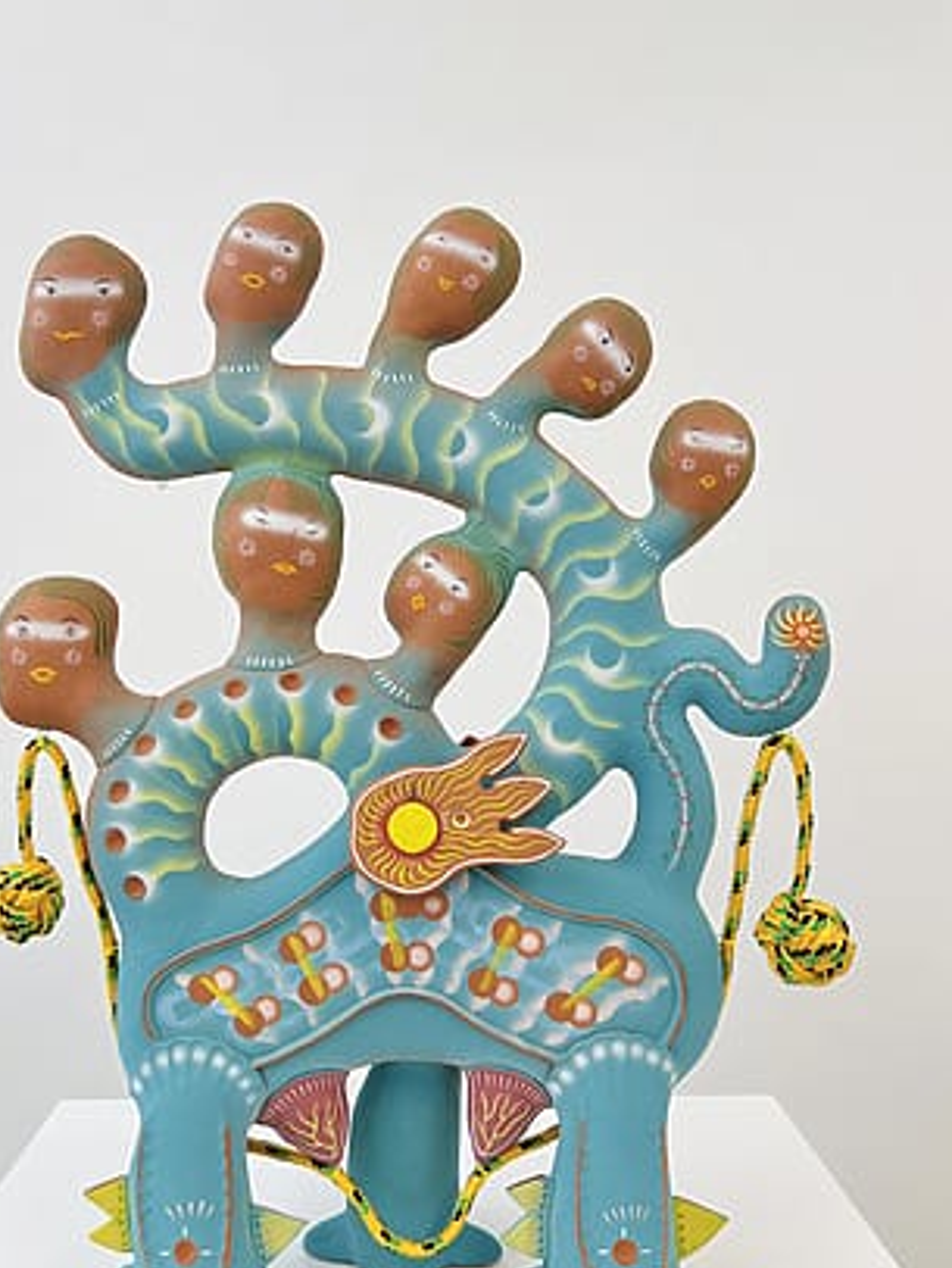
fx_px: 1172
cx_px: 404
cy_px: 753
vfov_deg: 56.4
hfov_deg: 44.1
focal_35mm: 32
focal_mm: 5.7
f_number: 1.5
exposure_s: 1/170
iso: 40
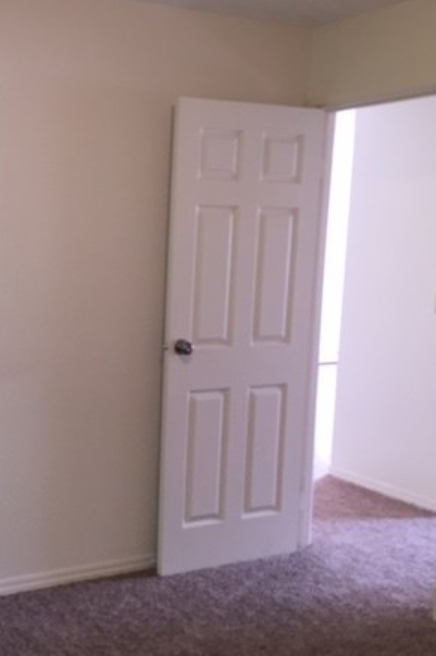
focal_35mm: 44
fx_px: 801
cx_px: 13
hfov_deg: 28.8
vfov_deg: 44.5
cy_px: 353
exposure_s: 1/30
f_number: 2.2
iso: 80
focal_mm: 4.15
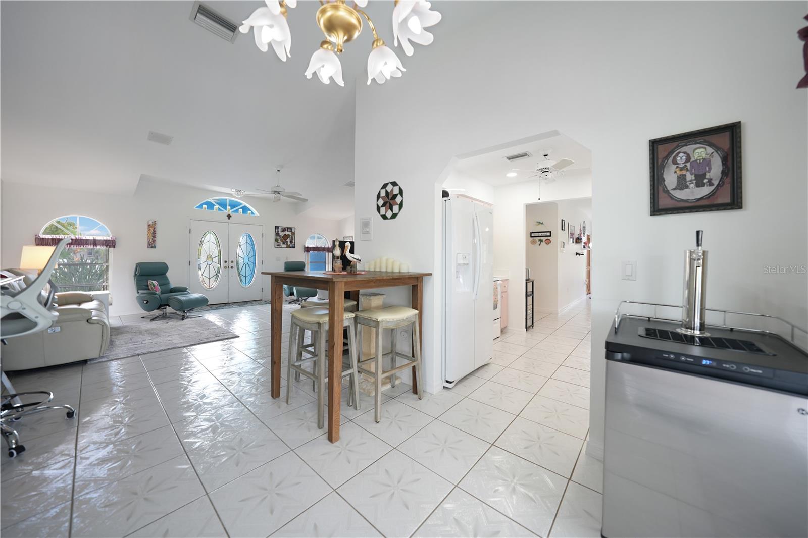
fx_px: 269
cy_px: 269
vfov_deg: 90.0
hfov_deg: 112.6
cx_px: 404
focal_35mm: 12
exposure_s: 1/30
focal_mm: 12
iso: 160
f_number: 2.8
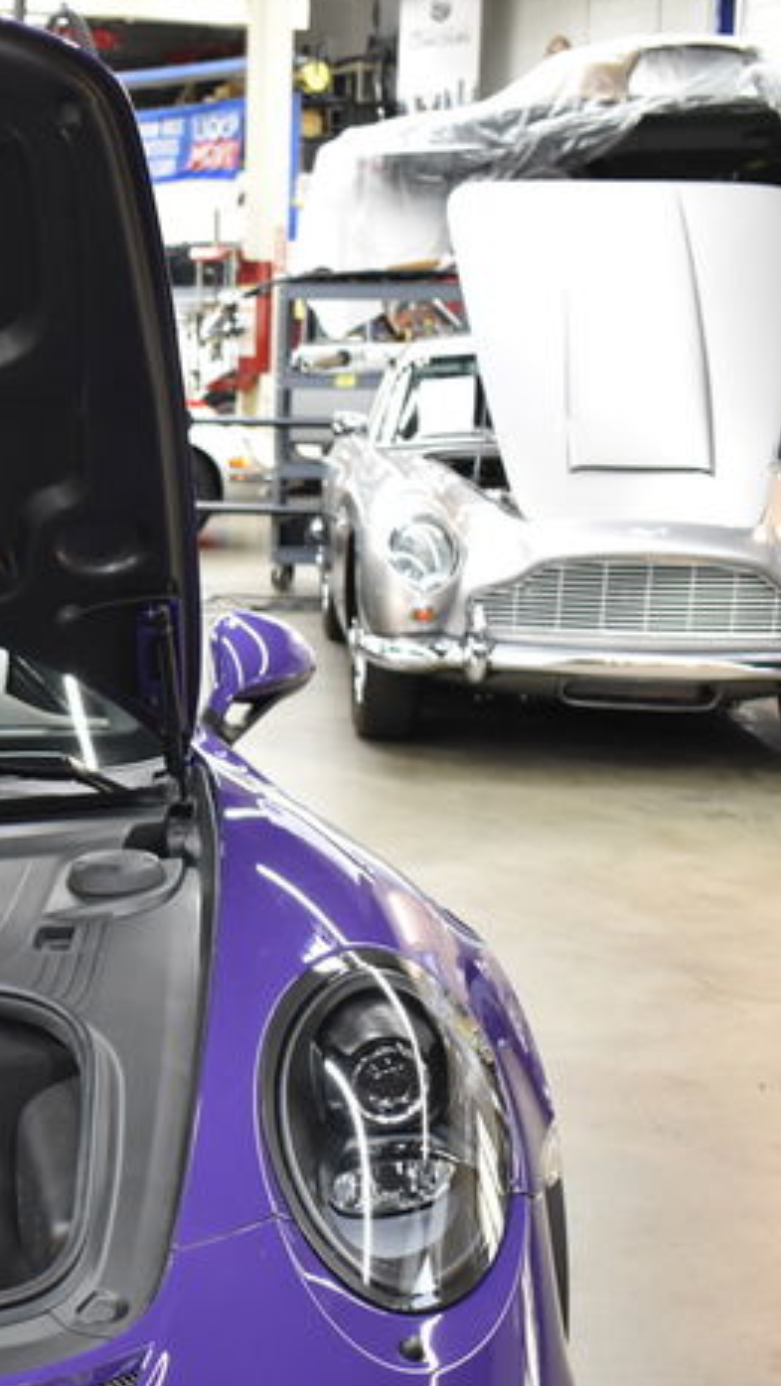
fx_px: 2385
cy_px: 742
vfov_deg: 32.4
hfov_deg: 17.3
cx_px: -268
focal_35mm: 65
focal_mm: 25
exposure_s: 1/40
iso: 1100
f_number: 4
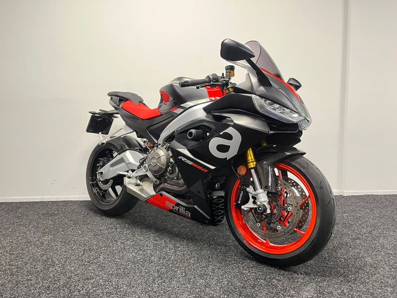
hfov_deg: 67.3
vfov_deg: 53.1
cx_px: 198
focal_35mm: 26
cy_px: 149
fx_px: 298
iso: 400
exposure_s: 1/50
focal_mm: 5.1
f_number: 1.6
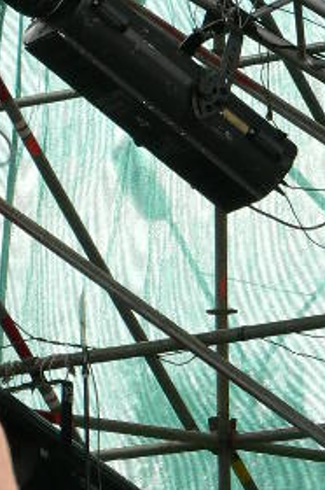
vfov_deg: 5.5
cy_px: 532
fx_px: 5090
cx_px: -138
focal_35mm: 375
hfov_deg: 3.6
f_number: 4
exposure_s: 1/250
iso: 100
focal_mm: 20.9
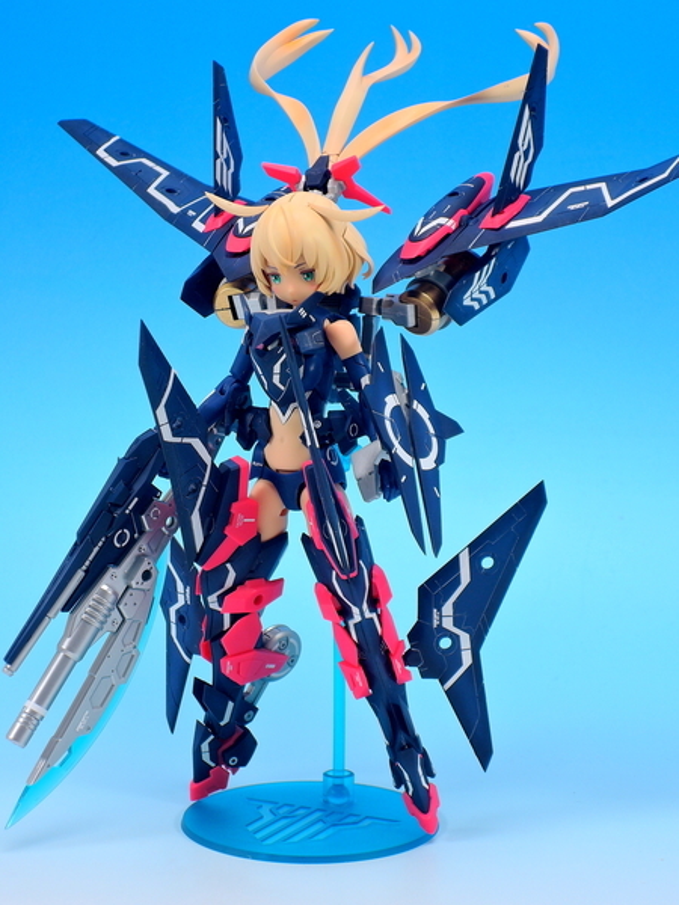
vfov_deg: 18.7
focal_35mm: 105
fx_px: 2746
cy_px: 452
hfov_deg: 14.1
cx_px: 340
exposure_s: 1/2
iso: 80
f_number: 5.2
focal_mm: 22.4
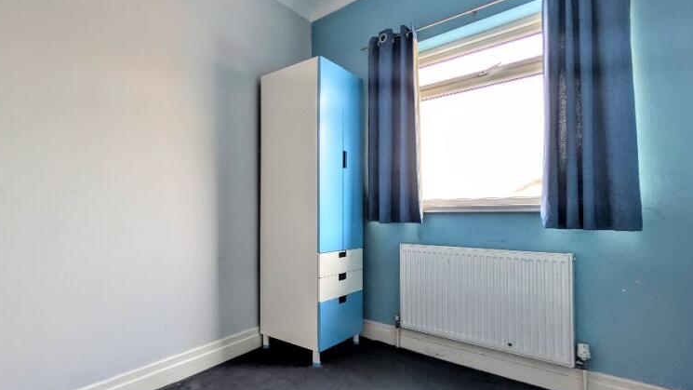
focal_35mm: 18
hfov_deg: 89.0
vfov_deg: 61.0
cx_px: 226
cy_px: 206
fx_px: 331
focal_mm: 2.02
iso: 44
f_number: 1.7
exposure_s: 1/68.3
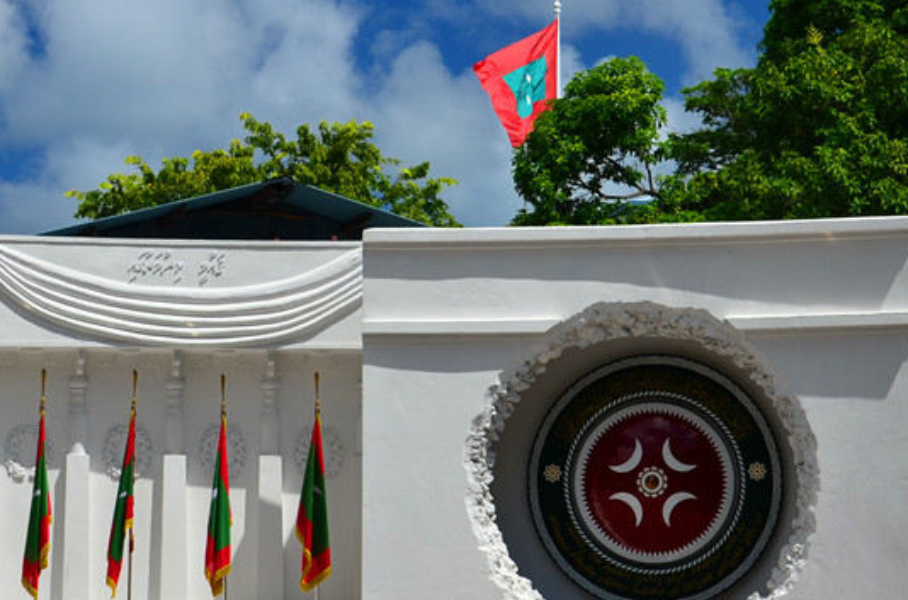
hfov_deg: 20.2
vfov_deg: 13.4
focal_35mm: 101
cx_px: 553
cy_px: 189
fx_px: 2543
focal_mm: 31
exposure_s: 1/400
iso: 100
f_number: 7.1
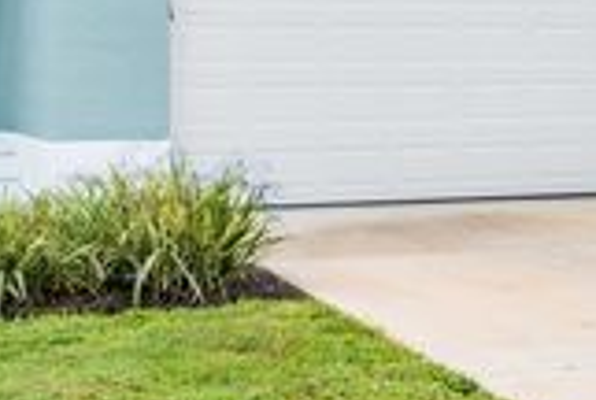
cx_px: 381
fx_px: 1592
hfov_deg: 21.1
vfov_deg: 14.2
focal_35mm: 96
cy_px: 61
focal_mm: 31
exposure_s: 1/320
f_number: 10
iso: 400
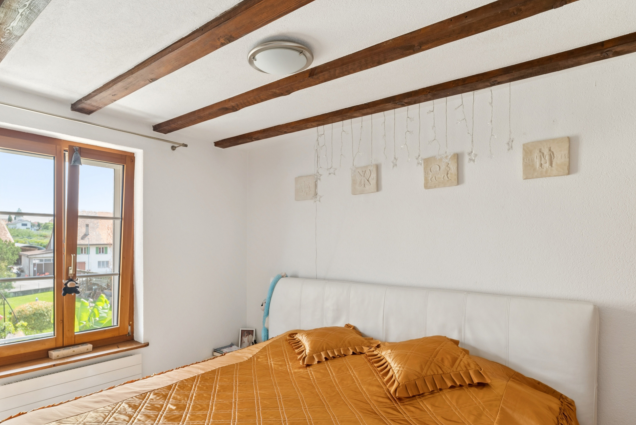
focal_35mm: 19
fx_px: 336
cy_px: 252
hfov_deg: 86.0
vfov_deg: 64.1
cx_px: 260
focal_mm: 16
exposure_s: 1/3.33
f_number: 8
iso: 100
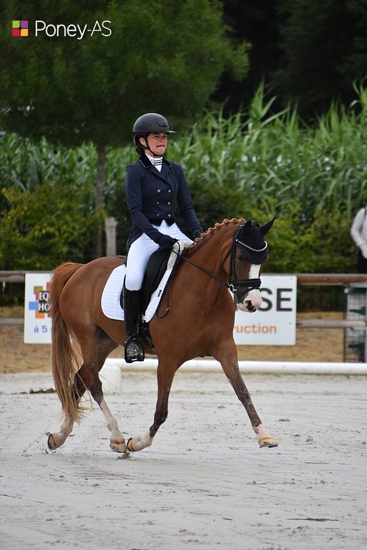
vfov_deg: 4.6
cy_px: 275
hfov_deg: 3.1
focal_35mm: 450
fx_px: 6878
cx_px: 184
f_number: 6.3
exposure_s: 1/1000
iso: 800
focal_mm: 300
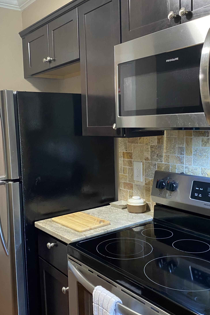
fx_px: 324
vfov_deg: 51.9
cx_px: 101
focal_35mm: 37
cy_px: 154
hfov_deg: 35.9
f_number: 1.8
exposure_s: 1/60
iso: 320
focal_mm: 4.25
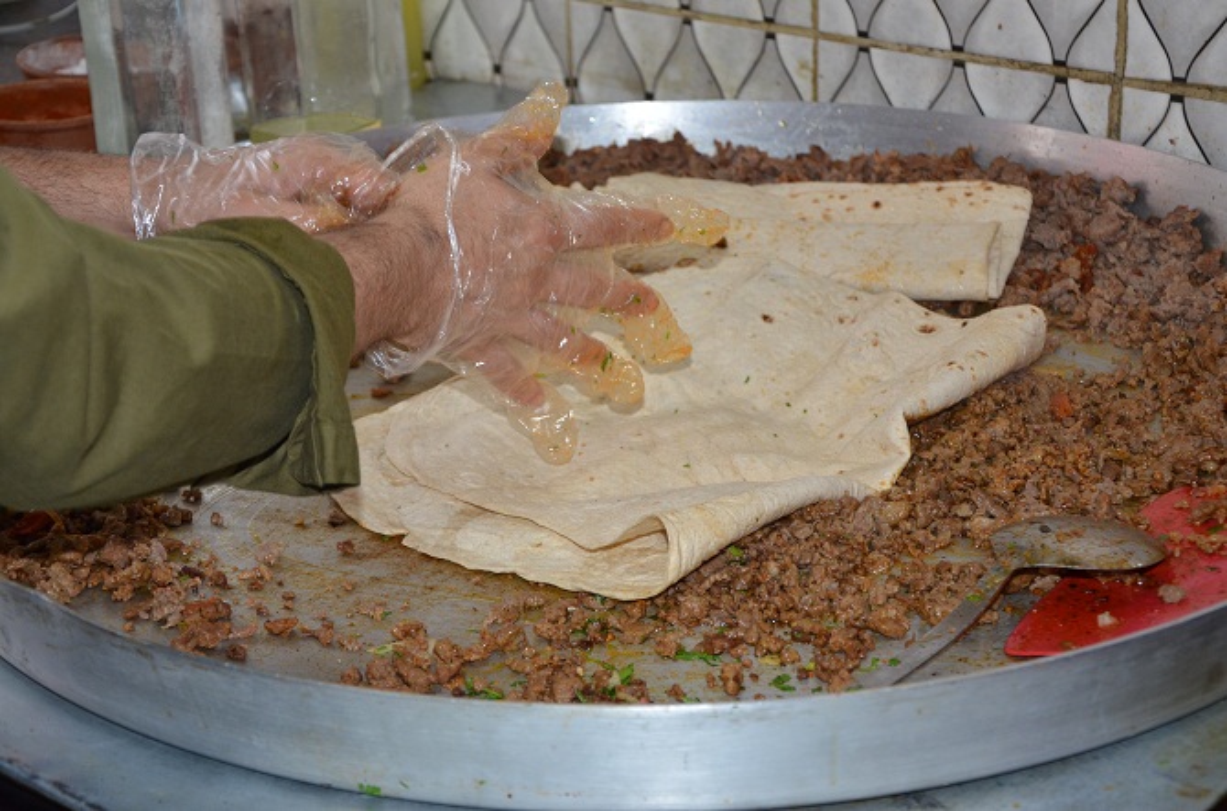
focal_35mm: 68
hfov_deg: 29.9
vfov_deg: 20.1
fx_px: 2295
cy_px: 406
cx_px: 614
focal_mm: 45
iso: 800
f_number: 4.8
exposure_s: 1/60
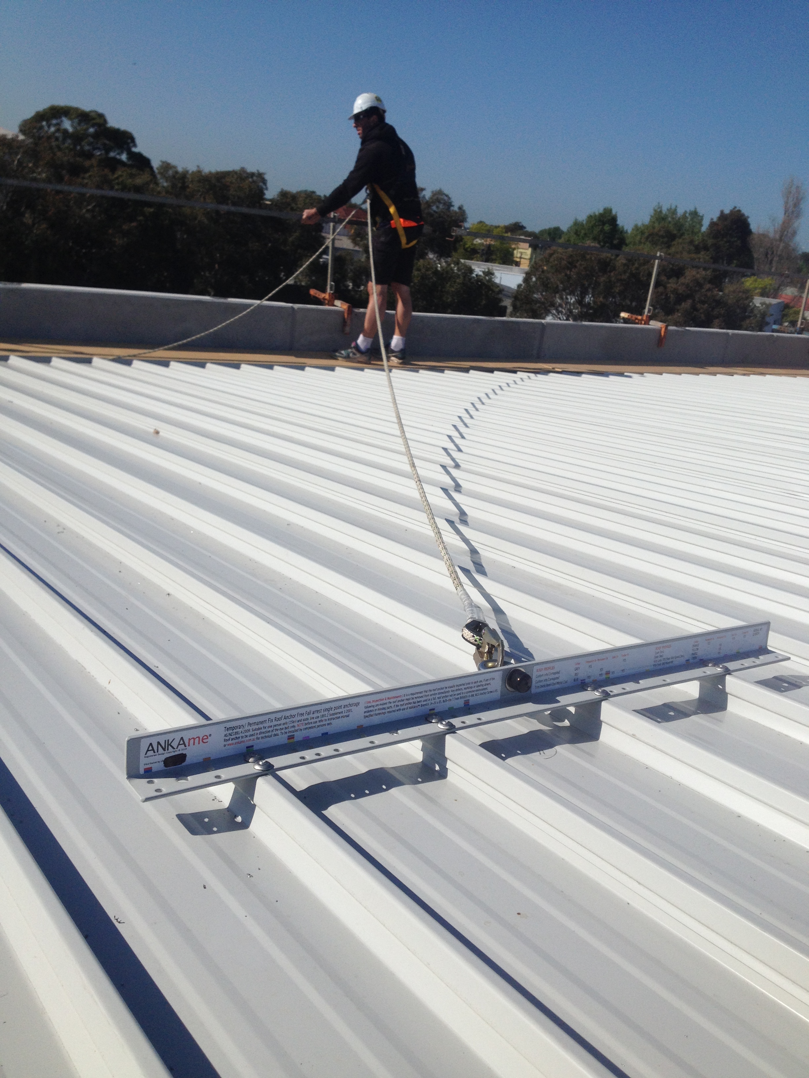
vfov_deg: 52.6
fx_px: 1091
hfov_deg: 40.7
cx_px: 404
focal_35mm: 35
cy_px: 539
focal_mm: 4.28
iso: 50
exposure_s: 1/4608
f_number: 2.4
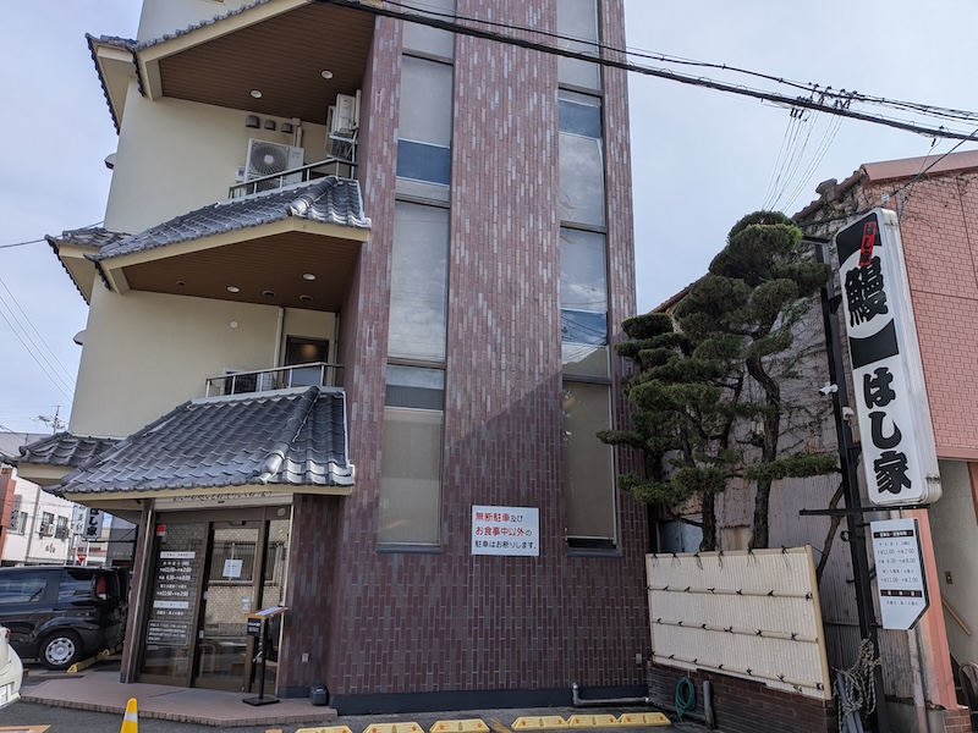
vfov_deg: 56.8
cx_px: 489
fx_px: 678
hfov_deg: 71.6
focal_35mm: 24
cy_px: 366
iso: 29
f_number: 1.7
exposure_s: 1/2008
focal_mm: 4.53
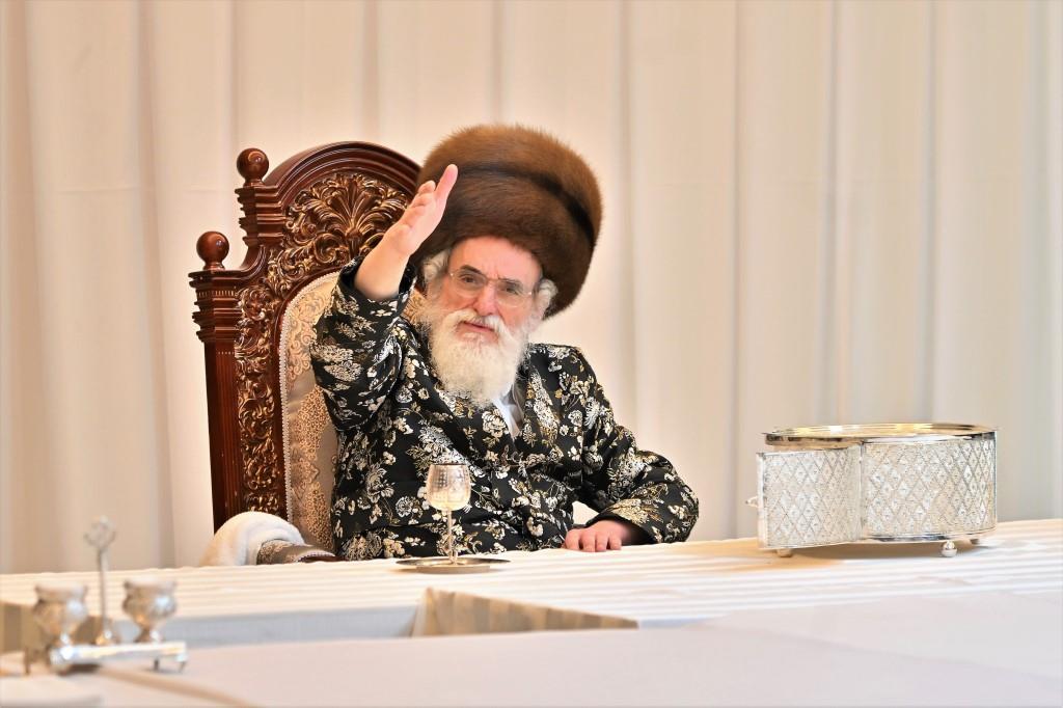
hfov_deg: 11.4
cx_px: 532
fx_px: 5313
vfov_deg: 7.6
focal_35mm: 180
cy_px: 354
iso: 640
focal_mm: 120
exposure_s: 1/160
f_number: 4
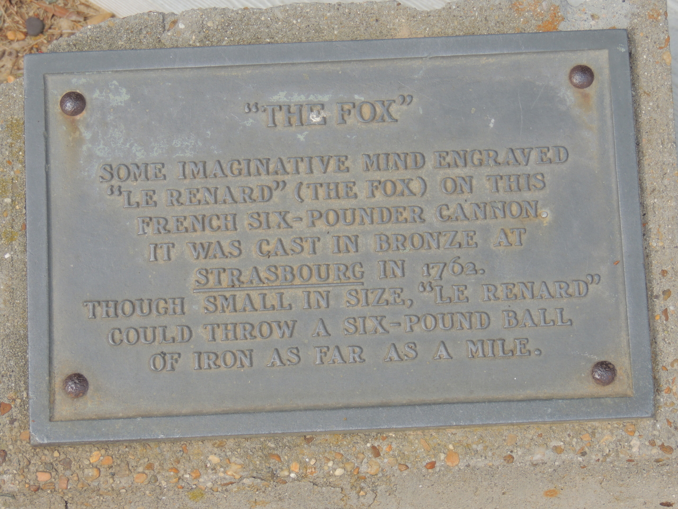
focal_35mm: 105
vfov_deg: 14.1
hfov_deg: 18.7
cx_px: 339
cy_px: 254
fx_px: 2057
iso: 100
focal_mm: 18.7
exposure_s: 1/320
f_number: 4.2
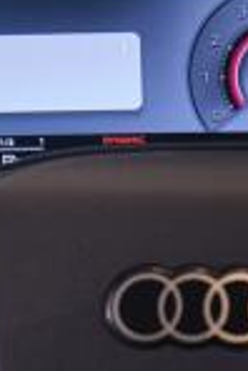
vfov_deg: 10.9
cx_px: 238
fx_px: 1928
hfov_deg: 7.3
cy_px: 328
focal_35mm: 187
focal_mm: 27.7
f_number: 4
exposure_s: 1/30
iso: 640
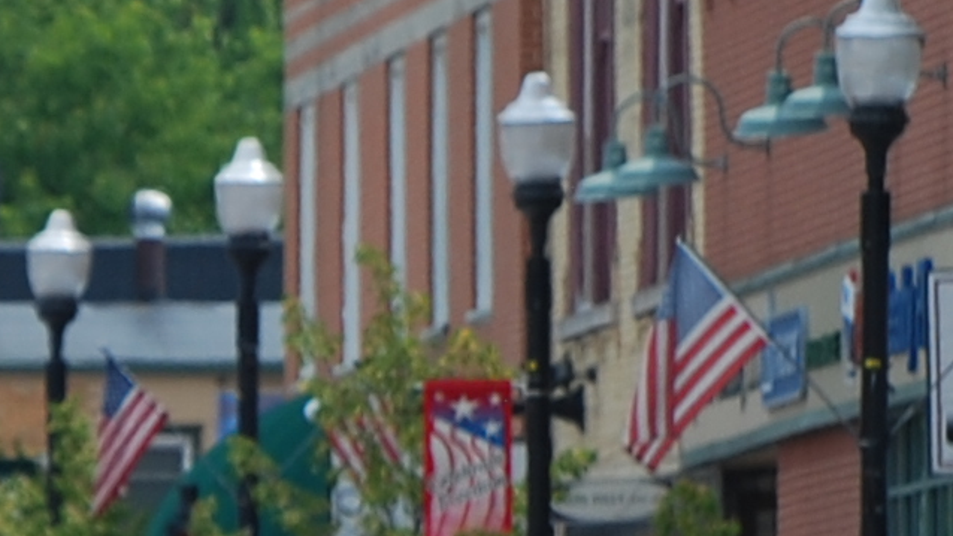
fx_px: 30179
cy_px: 1181
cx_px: -735
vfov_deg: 1.0
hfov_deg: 1.8
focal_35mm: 1194
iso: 100
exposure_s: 1/640
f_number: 6.3
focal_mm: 125
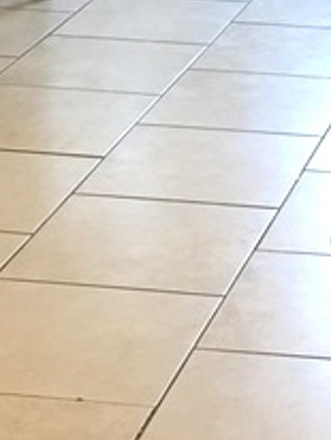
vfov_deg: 12.4
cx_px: 408
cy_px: -214
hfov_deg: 9.6
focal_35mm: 152
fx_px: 1934
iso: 50
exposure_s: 1/15
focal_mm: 4.15
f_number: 2.2
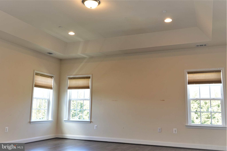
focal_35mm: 33
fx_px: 208
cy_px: 76
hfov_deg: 57.2
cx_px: 114
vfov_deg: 40.0
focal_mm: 12.04
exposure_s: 1/40
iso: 100
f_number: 2.8
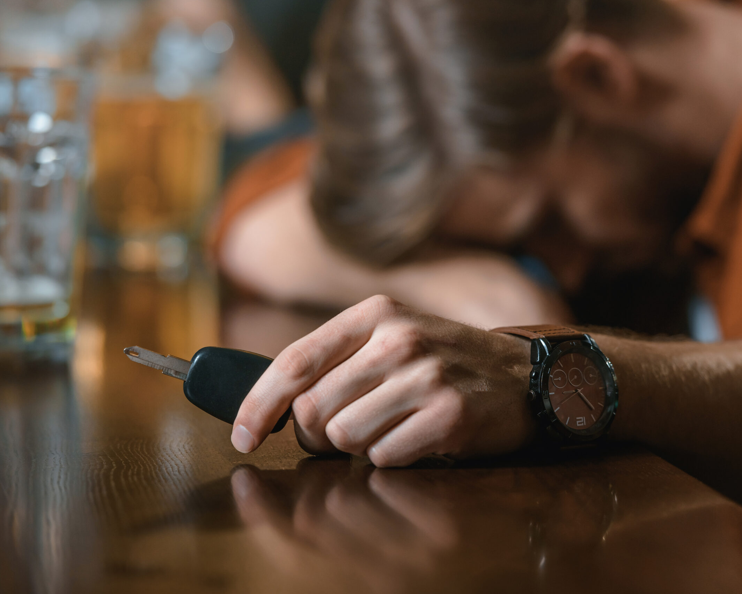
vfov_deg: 8.5
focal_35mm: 181
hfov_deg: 10.7
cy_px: 298
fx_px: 3975
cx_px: 396
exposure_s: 1/160
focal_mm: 160
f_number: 3.2
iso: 500
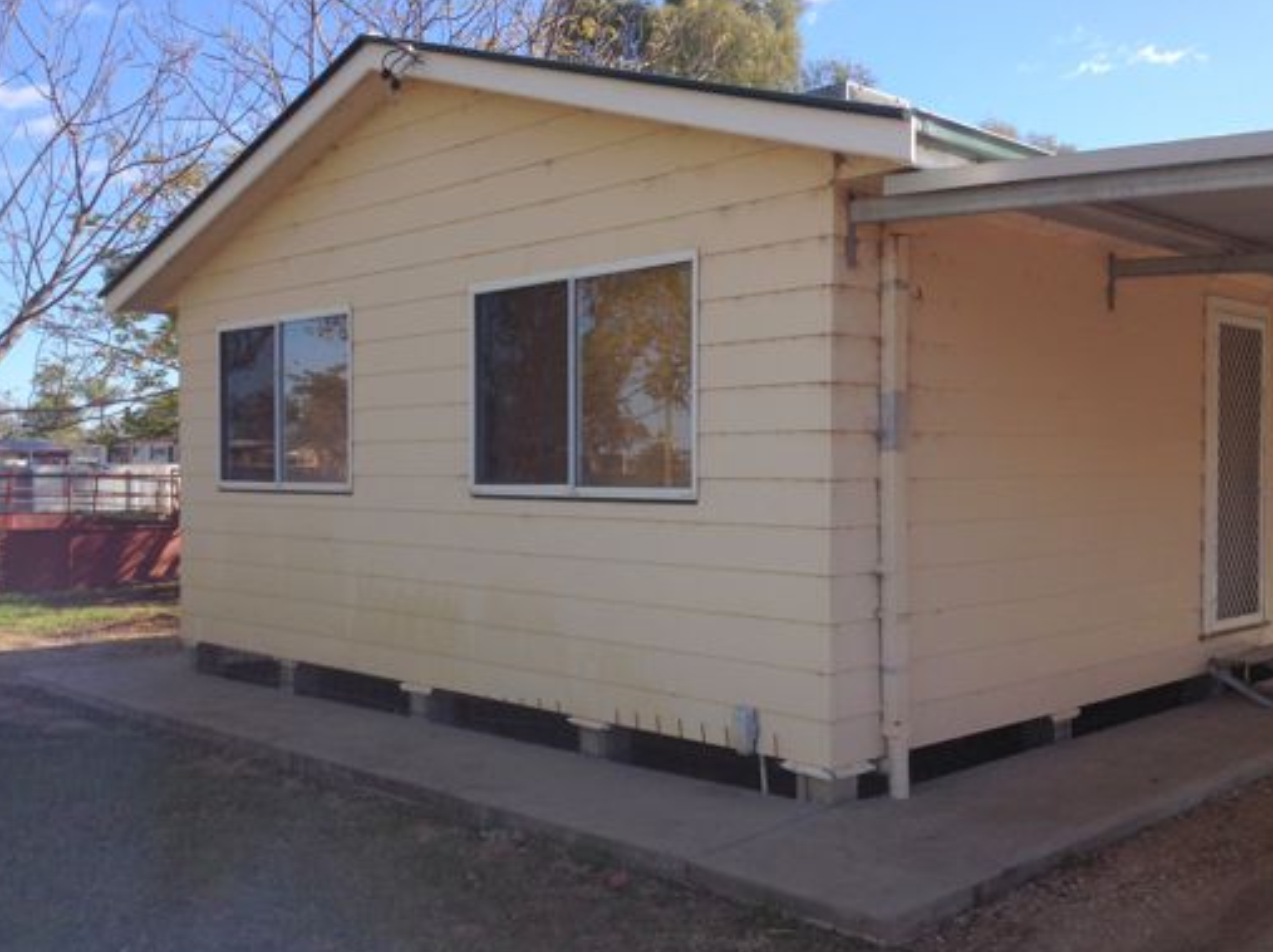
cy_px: 492
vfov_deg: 37.6
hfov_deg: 49.0
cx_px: 663
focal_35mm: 38
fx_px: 1396
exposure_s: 1/1004
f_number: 2.4
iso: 50
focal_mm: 4.28
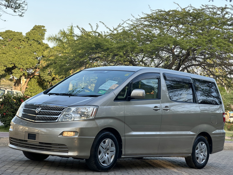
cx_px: 116
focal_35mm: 77
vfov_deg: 19.1
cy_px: 88
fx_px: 518
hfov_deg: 25.3
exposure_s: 1/99
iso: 40
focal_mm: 9
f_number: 2.8
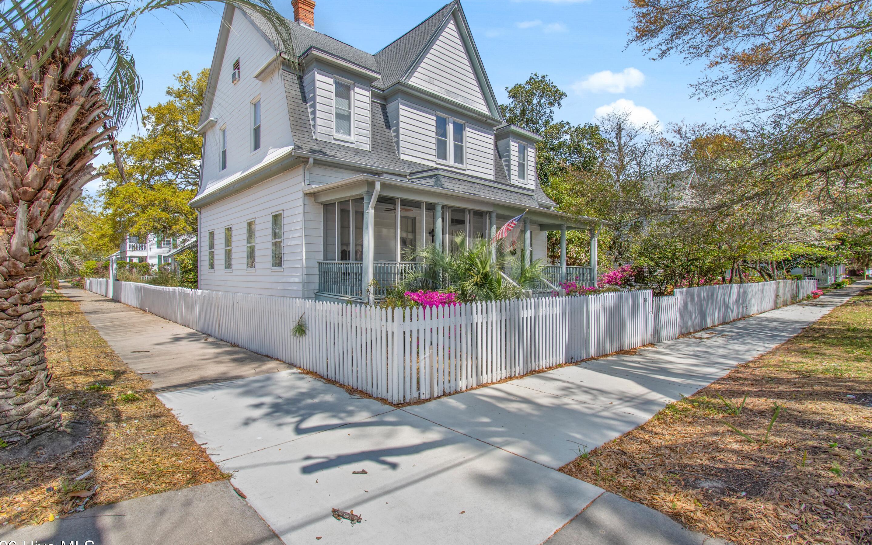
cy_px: 271
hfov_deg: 97.8
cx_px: 421
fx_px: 380
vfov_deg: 71.3
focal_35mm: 16
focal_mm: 10
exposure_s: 1/250
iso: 100
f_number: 9
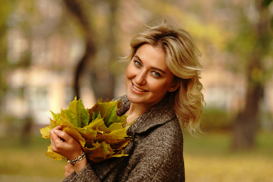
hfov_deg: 11.4
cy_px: 91
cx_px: 136
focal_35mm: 180
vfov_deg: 7.6
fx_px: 1365
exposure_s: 1/200
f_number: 2.8
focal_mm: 120
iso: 125
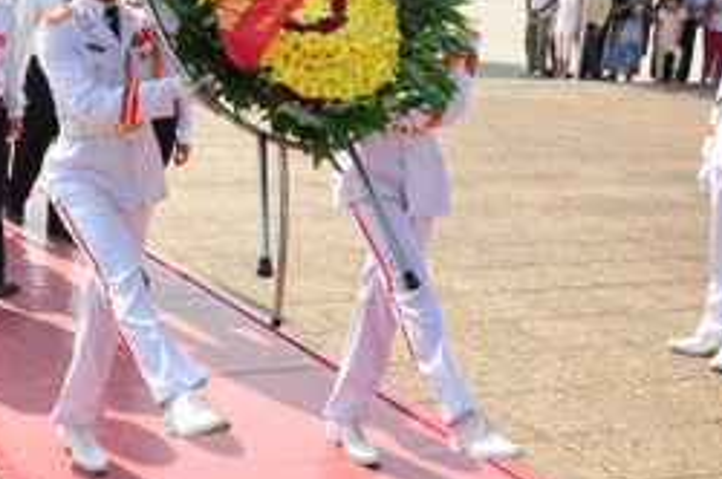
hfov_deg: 26.7
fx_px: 1442
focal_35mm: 72
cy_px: 141
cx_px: 9
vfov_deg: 18.8
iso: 200
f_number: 13
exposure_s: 1/100
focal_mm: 24
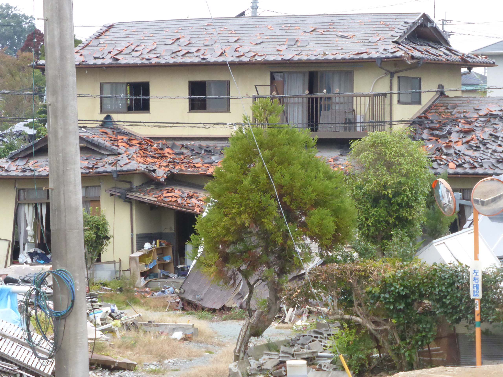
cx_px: 252
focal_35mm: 151
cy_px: 188
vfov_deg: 9.8
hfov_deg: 13.1
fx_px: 2194
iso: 640
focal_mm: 24.4
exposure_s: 1/320
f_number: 5.4
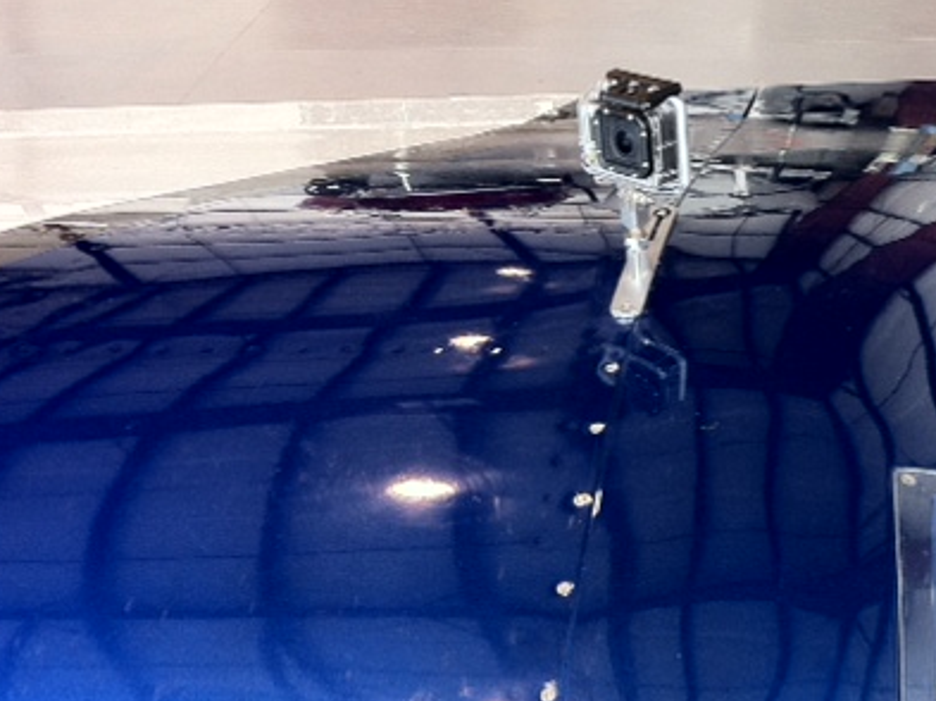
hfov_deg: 33.7
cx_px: 574
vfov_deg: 25.6
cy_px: 374
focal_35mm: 57
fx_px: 1540
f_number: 2.8
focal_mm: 3.85
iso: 80
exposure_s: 1/30
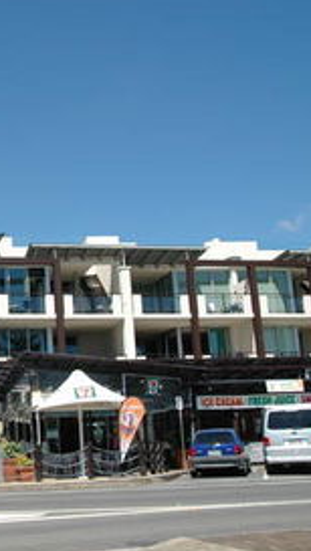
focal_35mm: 47
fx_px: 686
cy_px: 263
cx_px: -57
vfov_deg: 43.8
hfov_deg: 23.5
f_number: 10
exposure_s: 1/400
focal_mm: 17
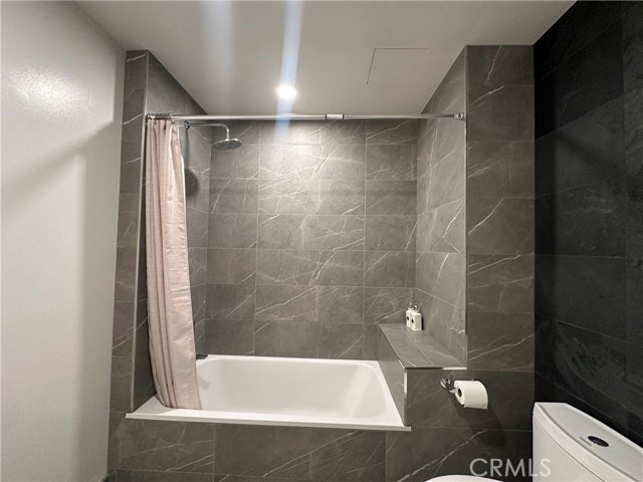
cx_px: 322
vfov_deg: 85.7
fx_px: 260
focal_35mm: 14
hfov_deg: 102.1
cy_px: 241
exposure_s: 1/60
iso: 250
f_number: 2.2
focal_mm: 2.22
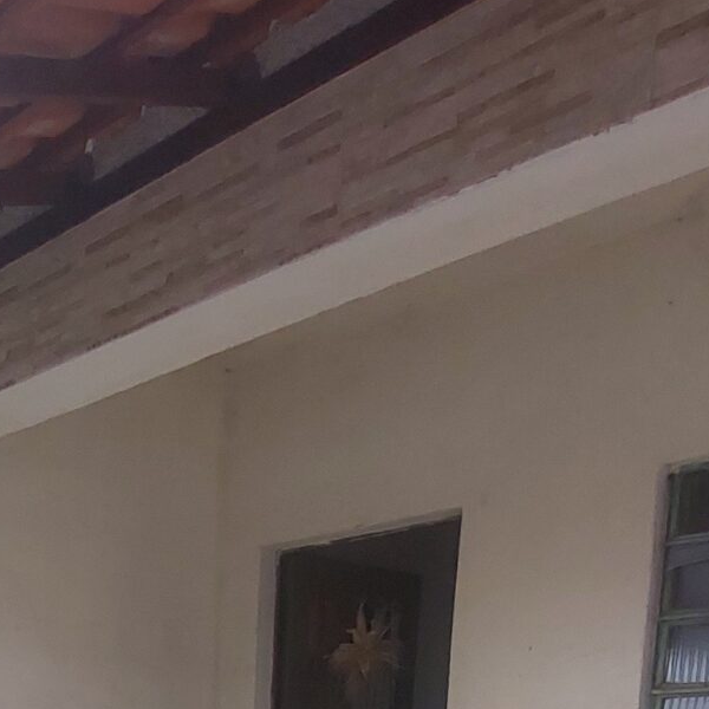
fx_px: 1135
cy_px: 1004
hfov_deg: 31.3
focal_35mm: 49
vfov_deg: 26.9
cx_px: -48
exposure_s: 1/60.2
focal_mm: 1.74
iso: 80
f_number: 2.2
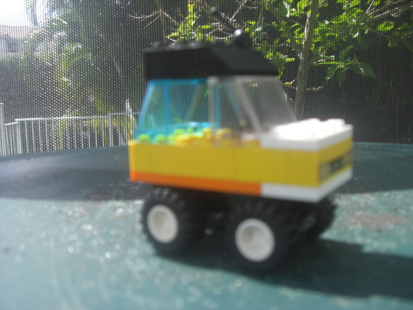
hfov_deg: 49.0
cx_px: 206
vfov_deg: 37.7
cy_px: 155
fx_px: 453
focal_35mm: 38
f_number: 2.7
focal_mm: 6.2
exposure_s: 1/320
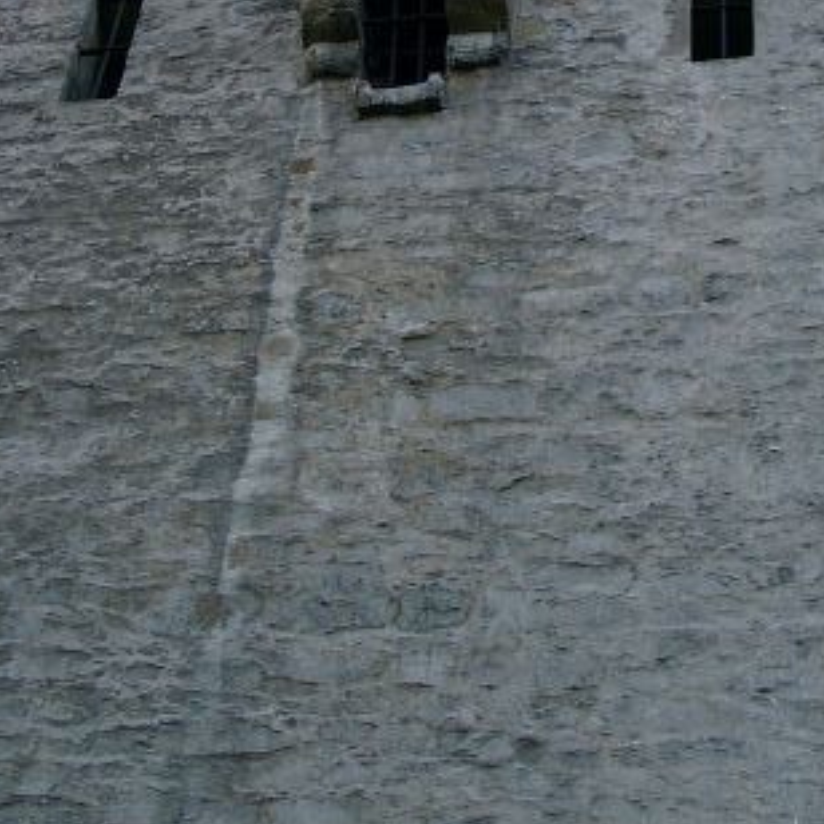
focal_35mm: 78
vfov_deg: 21.5
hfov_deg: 22.1
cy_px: 35
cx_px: 522
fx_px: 2101
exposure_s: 1/82.5
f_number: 2.8
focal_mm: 7.13
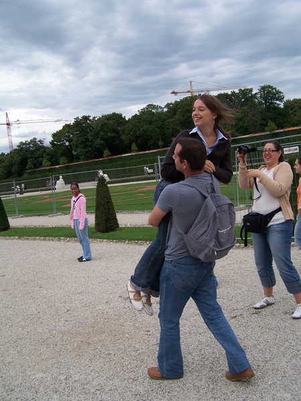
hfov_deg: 37.7
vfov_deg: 49.0
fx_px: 441
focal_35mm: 38
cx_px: 150
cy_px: 200
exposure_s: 1/800
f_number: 2.8
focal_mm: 6.3
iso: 80
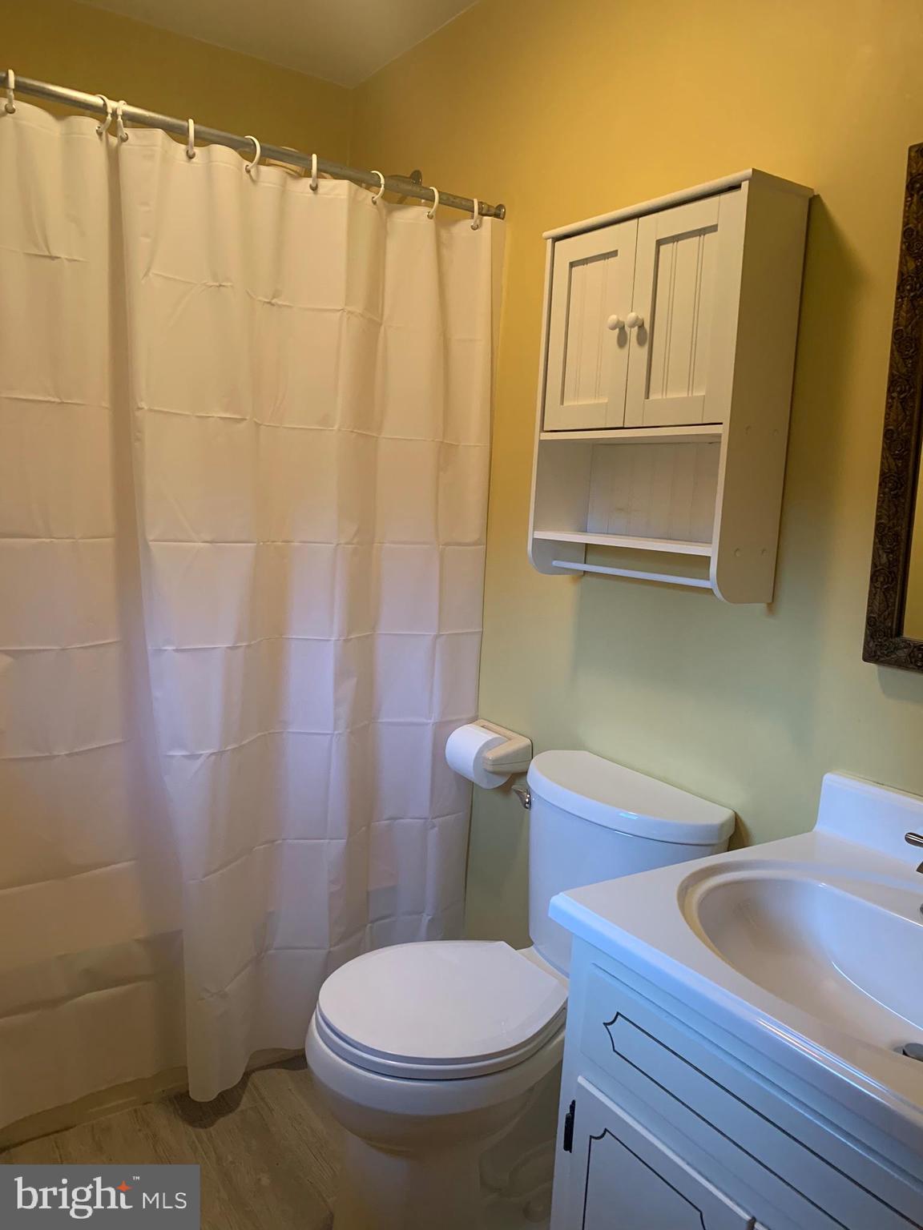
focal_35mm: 26
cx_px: 462
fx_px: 924
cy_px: 615
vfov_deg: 67.3
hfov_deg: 53.1
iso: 250
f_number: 1.8
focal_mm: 4.25
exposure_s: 1/60
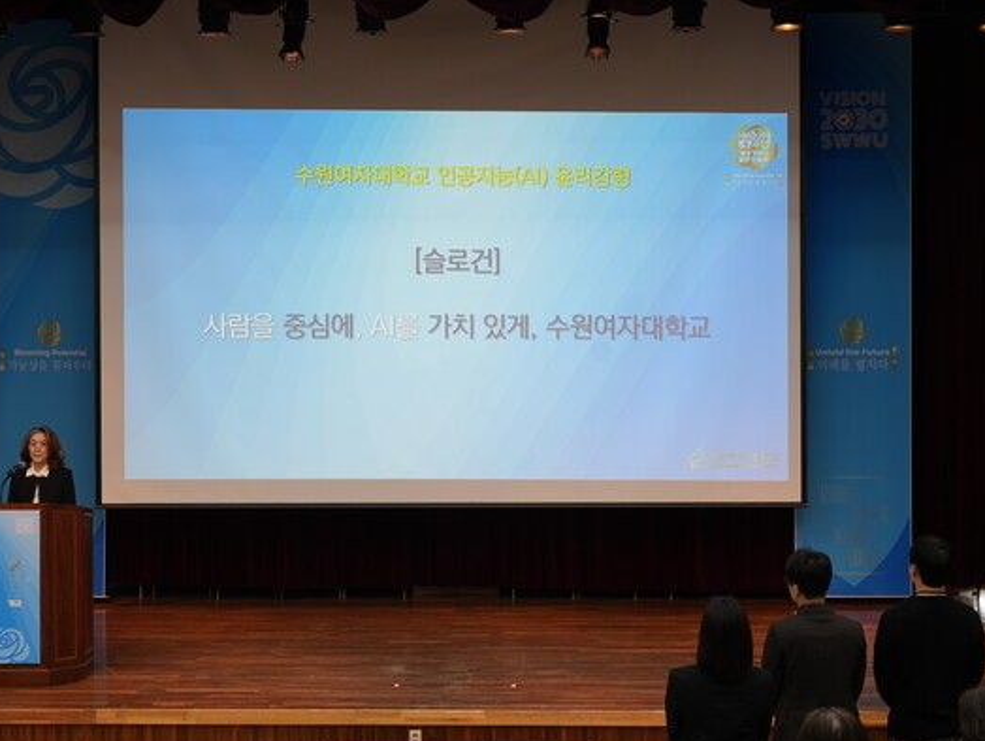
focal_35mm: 54
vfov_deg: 27.1
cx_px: 444
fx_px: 1538
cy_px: 373
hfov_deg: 35.5
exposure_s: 1/8
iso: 125
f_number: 7.1
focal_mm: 33
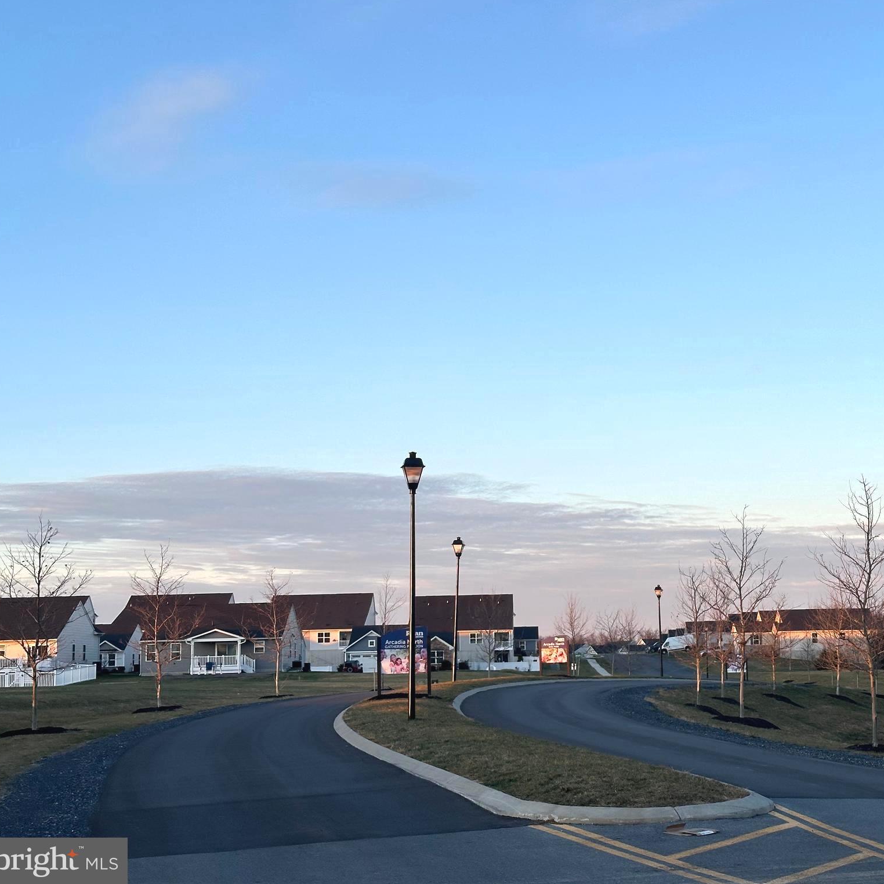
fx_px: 1647
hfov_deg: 29.9
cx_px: 577
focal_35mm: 57
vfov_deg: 30.0
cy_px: 440
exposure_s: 1/872
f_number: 1.78
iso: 64
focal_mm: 6.86
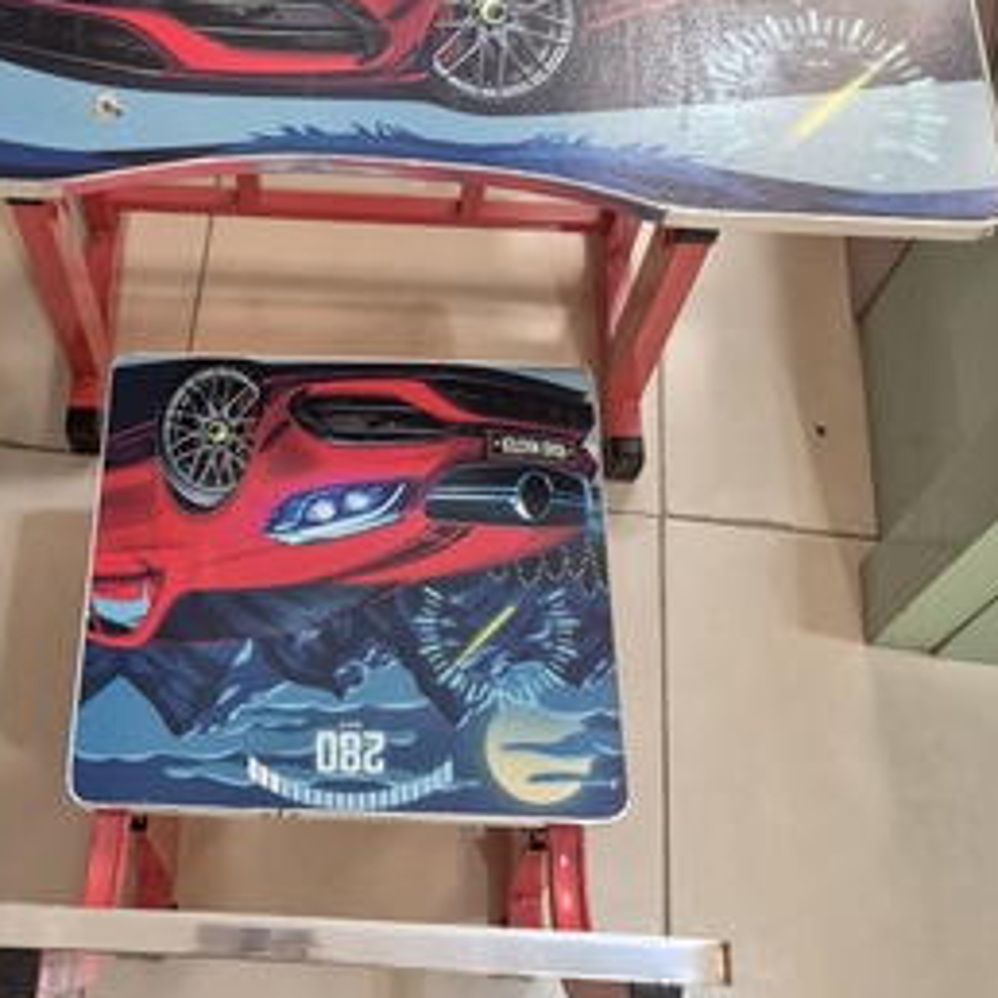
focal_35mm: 36
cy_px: 130
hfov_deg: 45.7
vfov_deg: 42.8
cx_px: 377
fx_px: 1174
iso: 1000
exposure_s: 1/100
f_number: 1.8
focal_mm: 5.4
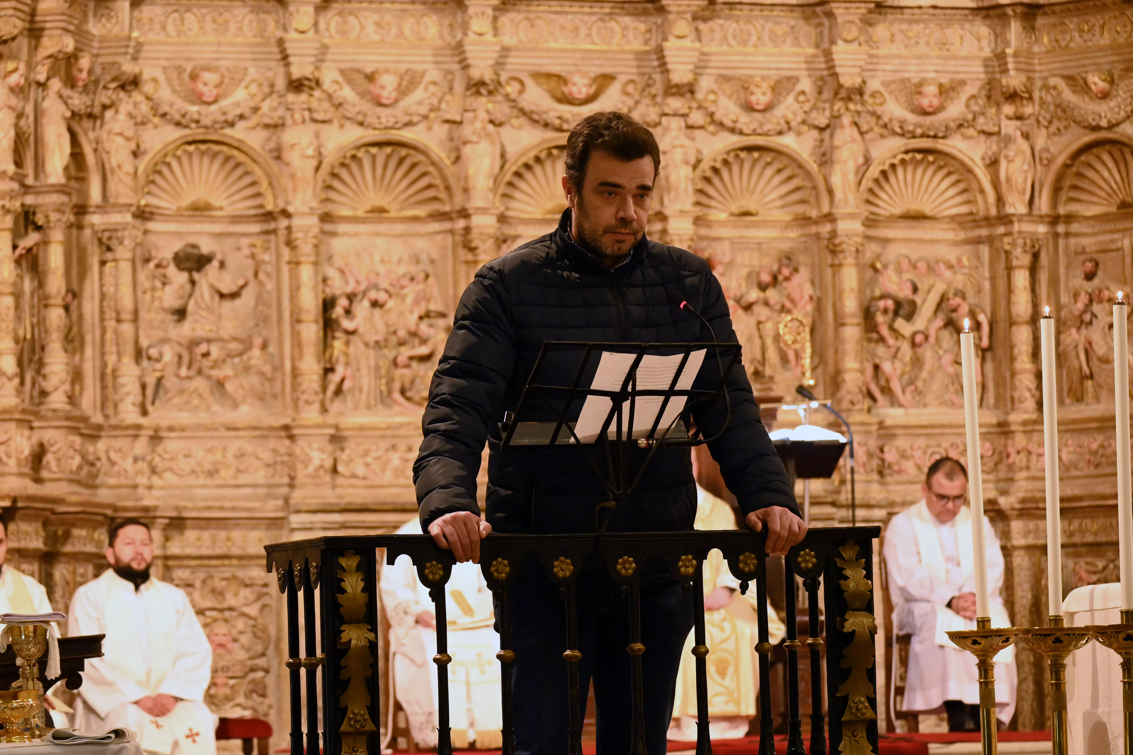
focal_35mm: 136
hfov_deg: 15.0
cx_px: 566
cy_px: 378
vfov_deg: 10.0
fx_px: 4296
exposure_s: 1/40
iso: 3200
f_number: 5
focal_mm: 91
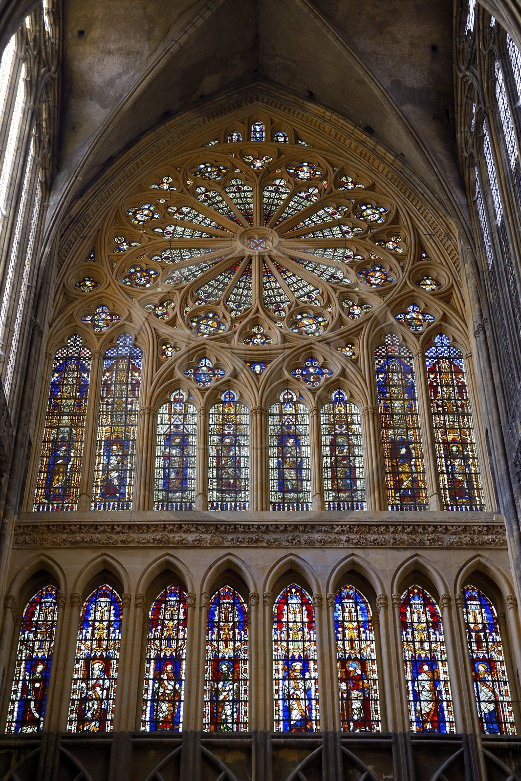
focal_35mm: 52
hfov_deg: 26.0
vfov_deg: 38.2
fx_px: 1129
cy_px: 390
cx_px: 260
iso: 800
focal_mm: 52
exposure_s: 1/200
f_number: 4
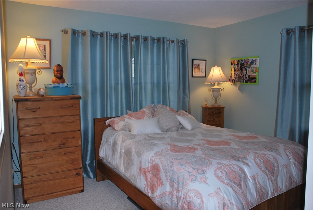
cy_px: 105
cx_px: 156
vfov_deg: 43.8
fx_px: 261
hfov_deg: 61.8
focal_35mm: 30
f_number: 3.8
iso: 200
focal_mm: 20
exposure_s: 1/60
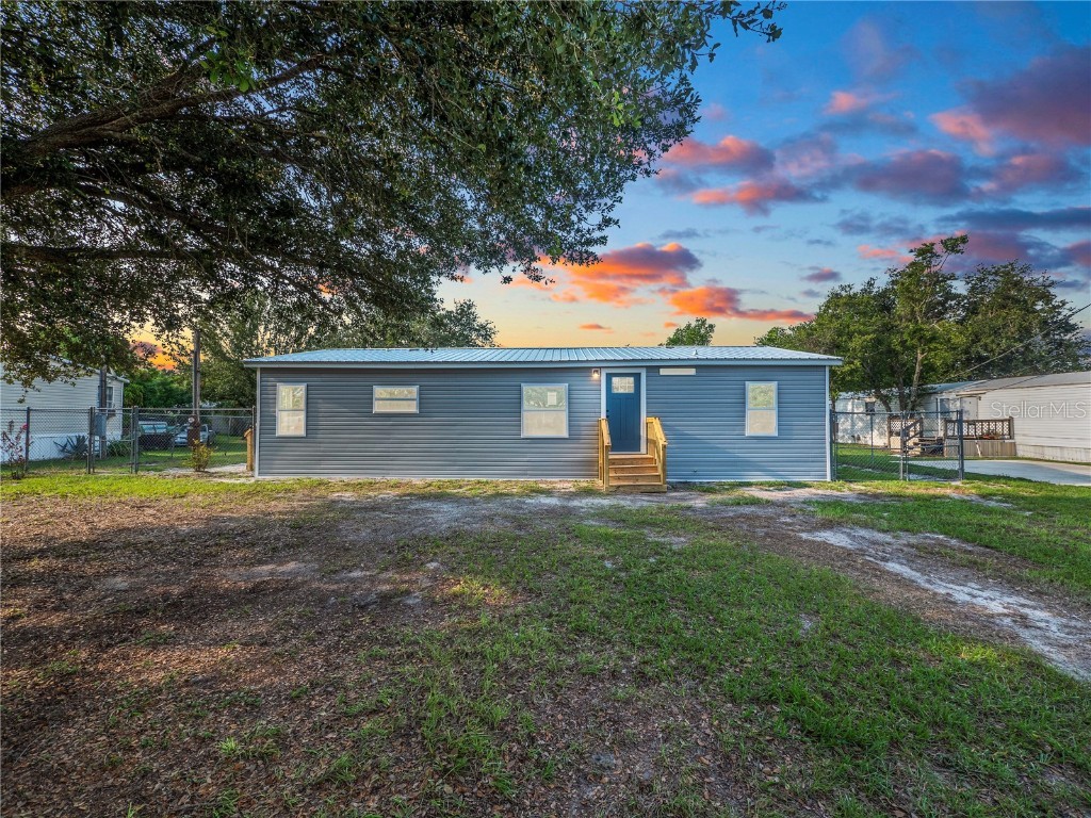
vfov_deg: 85.7
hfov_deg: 102.1
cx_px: 546
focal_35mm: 14
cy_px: 409
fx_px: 441
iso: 200
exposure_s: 1/320
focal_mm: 7
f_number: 5
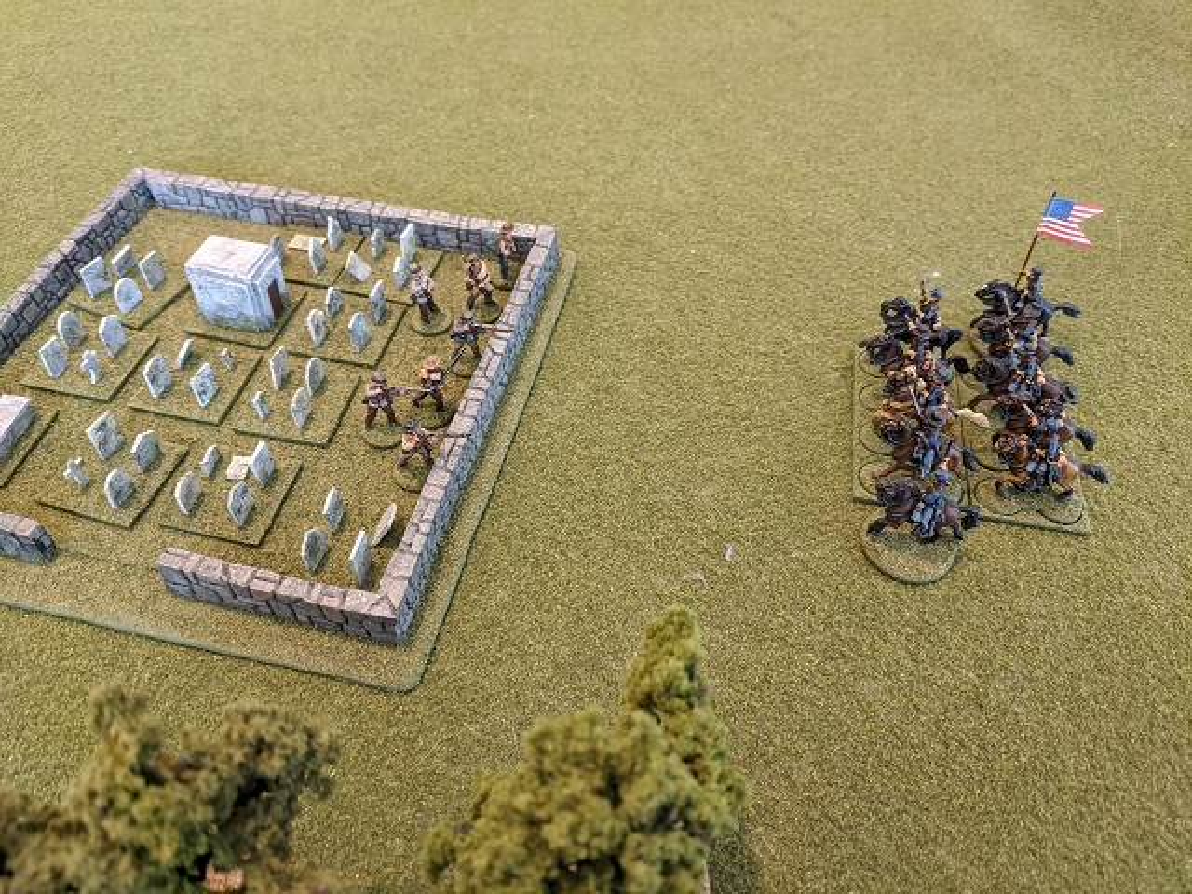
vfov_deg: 53.1
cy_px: 447
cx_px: 596
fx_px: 895
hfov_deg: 67.3
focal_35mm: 26
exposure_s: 1/60
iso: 297
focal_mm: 4.67
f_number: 2
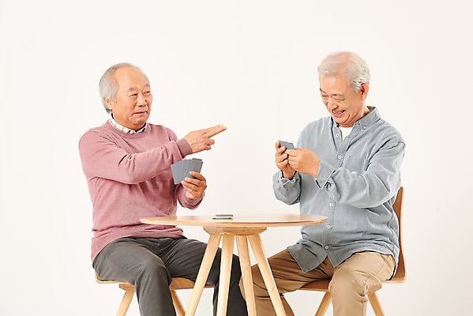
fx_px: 1446
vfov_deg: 12.5
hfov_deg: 18.6
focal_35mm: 110
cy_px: 158
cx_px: 236
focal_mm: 110
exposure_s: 1/125
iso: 100
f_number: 8
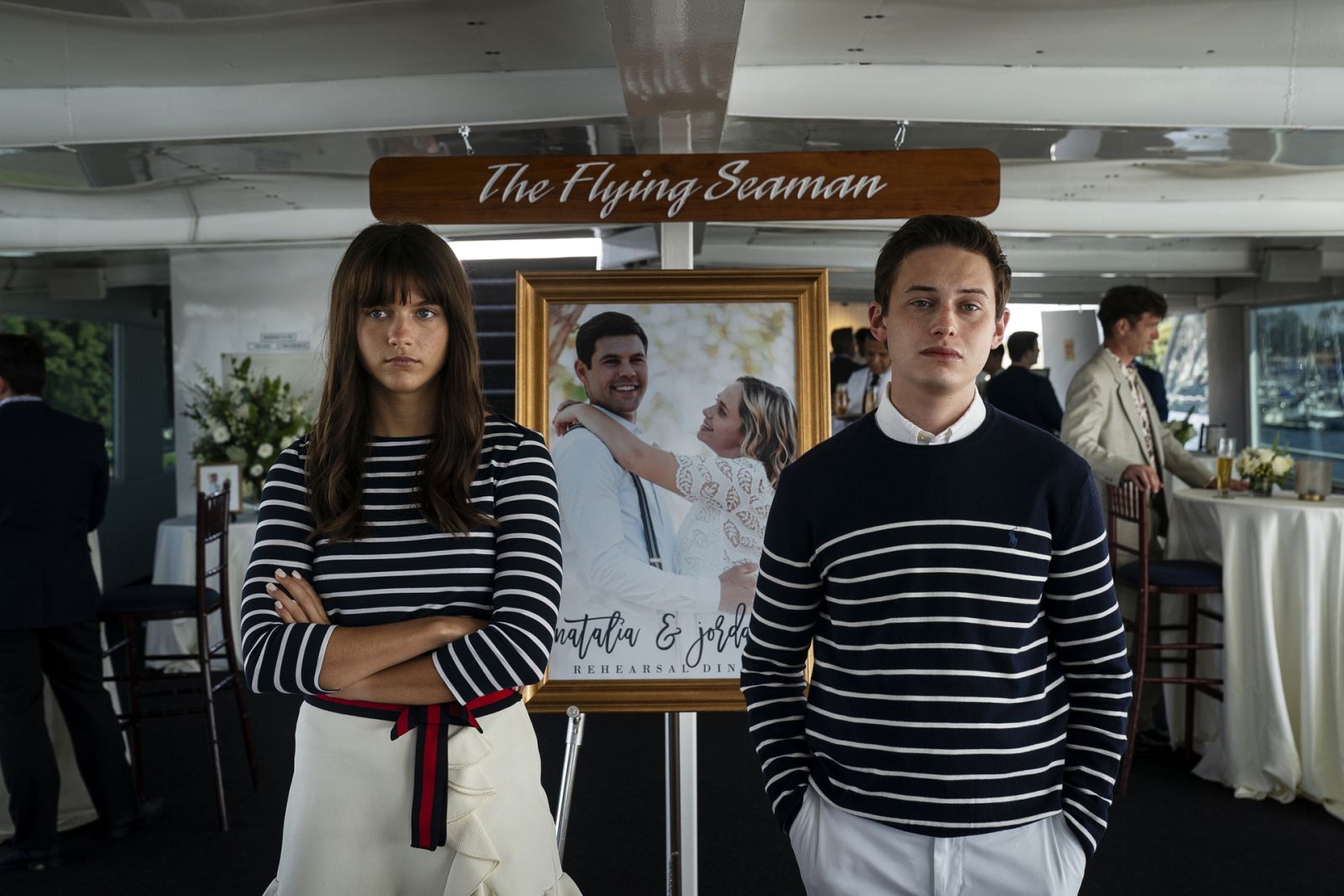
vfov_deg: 33.4
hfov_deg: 48.5
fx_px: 1493
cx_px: 672
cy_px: 448
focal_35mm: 40
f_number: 5.6
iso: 640
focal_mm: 40
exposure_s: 1/250
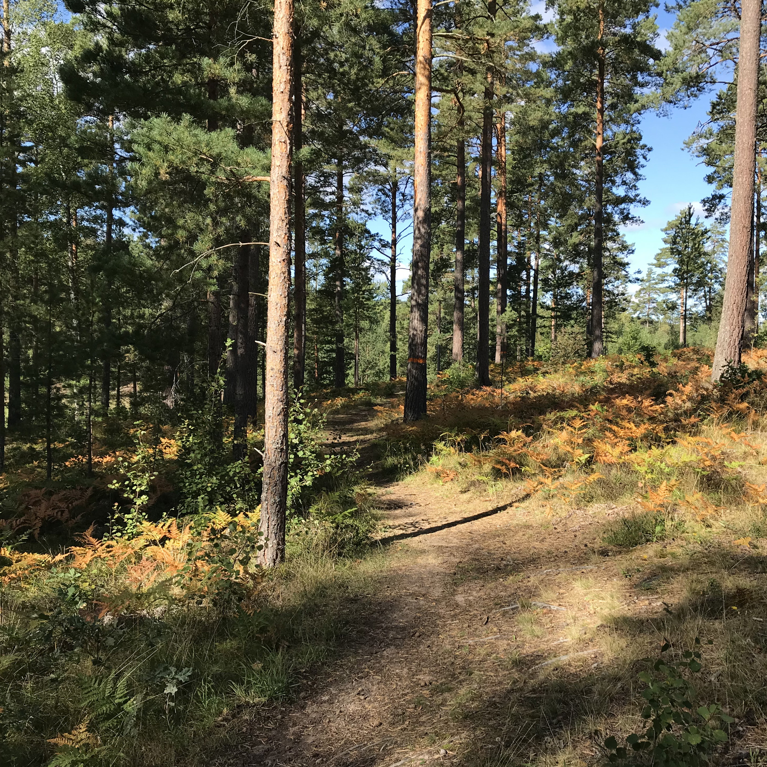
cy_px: 379
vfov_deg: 48.4
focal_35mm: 34
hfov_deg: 48.4
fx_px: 852
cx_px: 423
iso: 20
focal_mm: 3.99
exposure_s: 1/987
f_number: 1.8
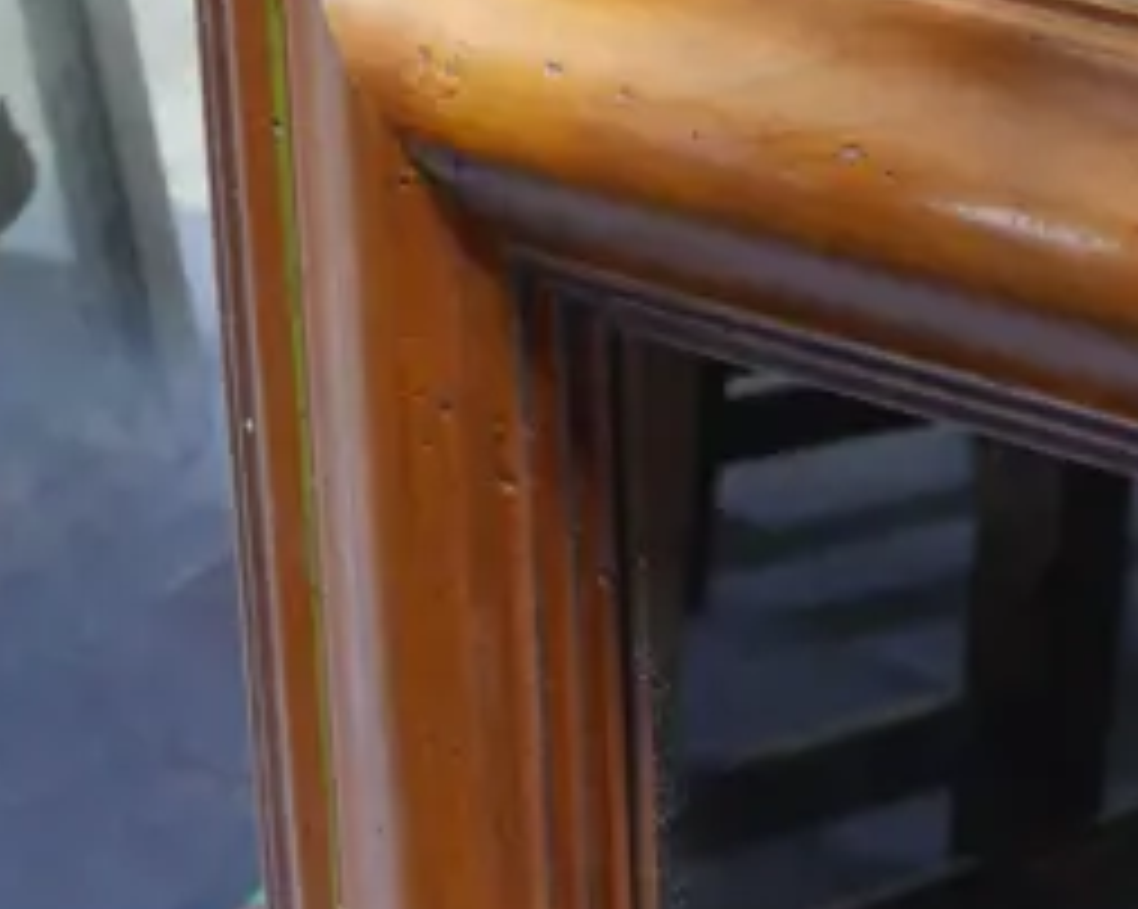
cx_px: 1644
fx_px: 5856
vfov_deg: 8.8
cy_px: 976
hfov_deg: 10.7
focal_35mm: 174
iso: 1600
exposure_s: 1/60
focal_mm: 22
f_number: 4.7
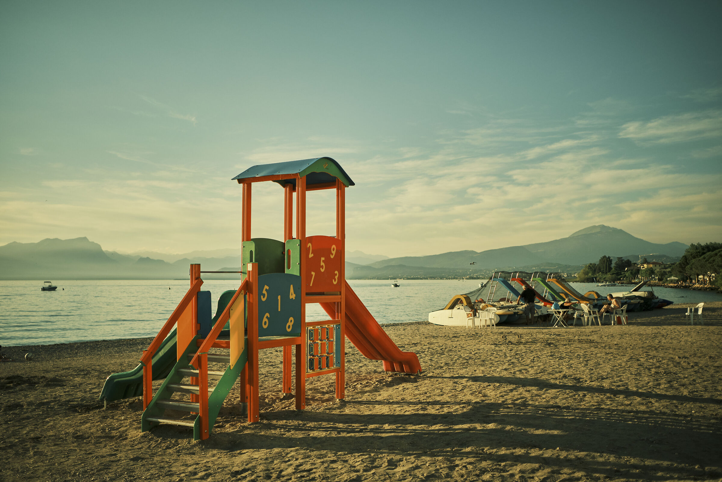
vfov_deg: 37.9
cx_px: 361
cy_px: 241
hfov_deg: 54.4
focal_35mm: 35
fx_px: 702
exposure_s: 1/8000
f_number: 2
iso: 640
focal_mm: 23
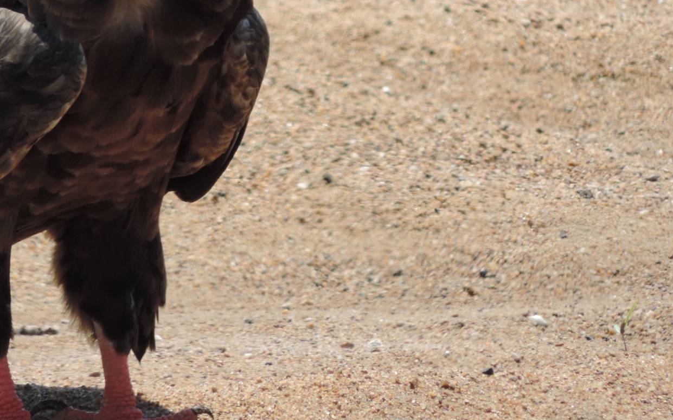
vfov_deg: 1.0
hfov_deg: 1.5
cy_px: 98
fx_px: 25067
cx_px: 213
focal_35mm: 1367
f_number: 5.2
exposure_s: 1/400
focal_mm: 142.6
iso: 90
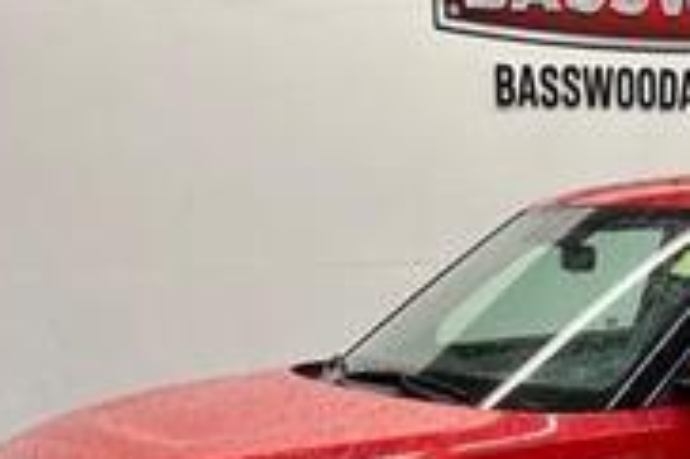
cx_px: 724
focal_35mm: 75
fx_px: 1436
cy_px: 580
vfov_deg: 17.2
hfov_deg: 25.4
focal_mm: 5.7
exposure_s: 1/60
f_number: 1.5
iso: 80
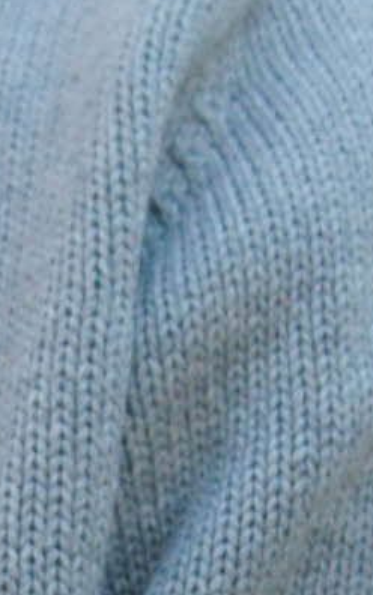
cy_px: 921
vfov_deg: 8.0
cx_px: -86
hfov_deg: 5.1
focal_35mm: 255
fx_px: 4141
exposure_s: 1/400
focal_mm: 22
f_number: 2.8
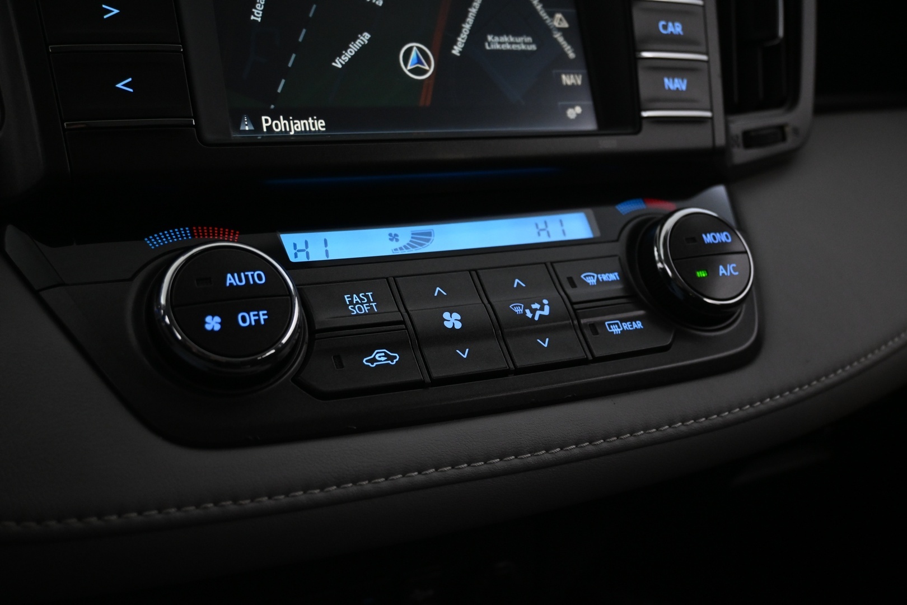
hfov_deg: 48.7
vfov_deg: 33.6
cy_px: 302
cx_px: 454
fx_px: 1001
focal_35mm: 40
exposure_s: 1/40
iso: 1800
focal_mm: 26.5
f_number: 4.5
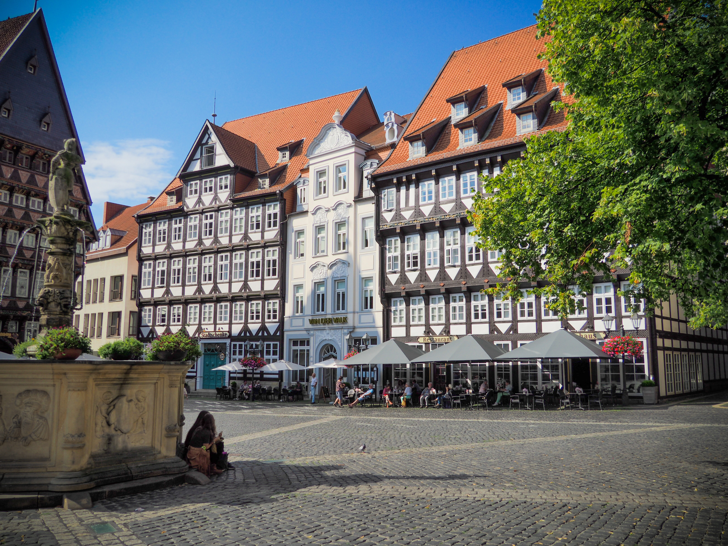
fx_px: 589
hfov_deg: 63.4
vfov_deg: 49.7
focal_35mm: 28
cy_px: 273
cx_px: 364
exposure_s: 1/2500
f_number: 3.5
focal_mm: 14
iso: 200
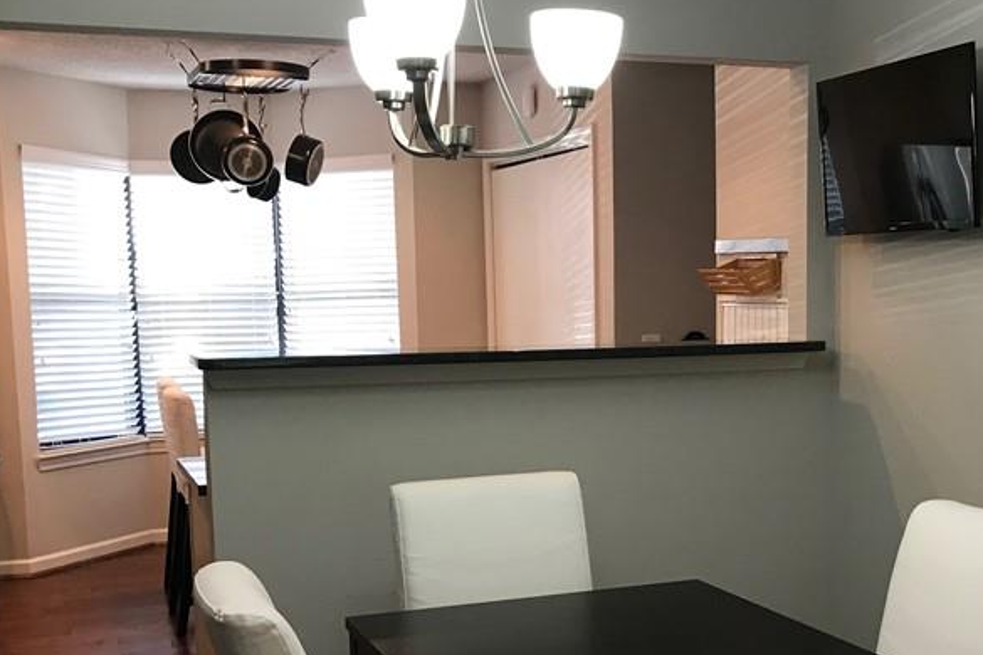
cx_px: 628
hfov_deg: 38.6
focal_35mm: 51
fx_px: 1392
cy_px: 474
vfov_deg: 26.2
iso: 40
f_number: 1.8
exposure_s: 1/24
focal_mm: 3.99
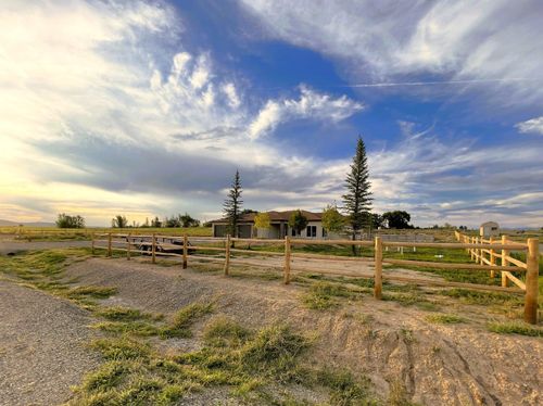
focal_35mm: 14
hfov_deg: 102.1
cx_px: 272
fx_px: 219
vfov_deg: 85.6
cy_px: 203
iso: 25
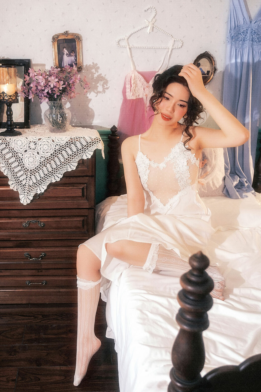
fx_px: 359
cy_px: 196
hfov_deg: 40.0
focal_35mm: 33
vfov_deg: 57.2
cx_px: 130
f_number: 2.8
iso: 160
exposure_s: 1/30
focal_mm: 22
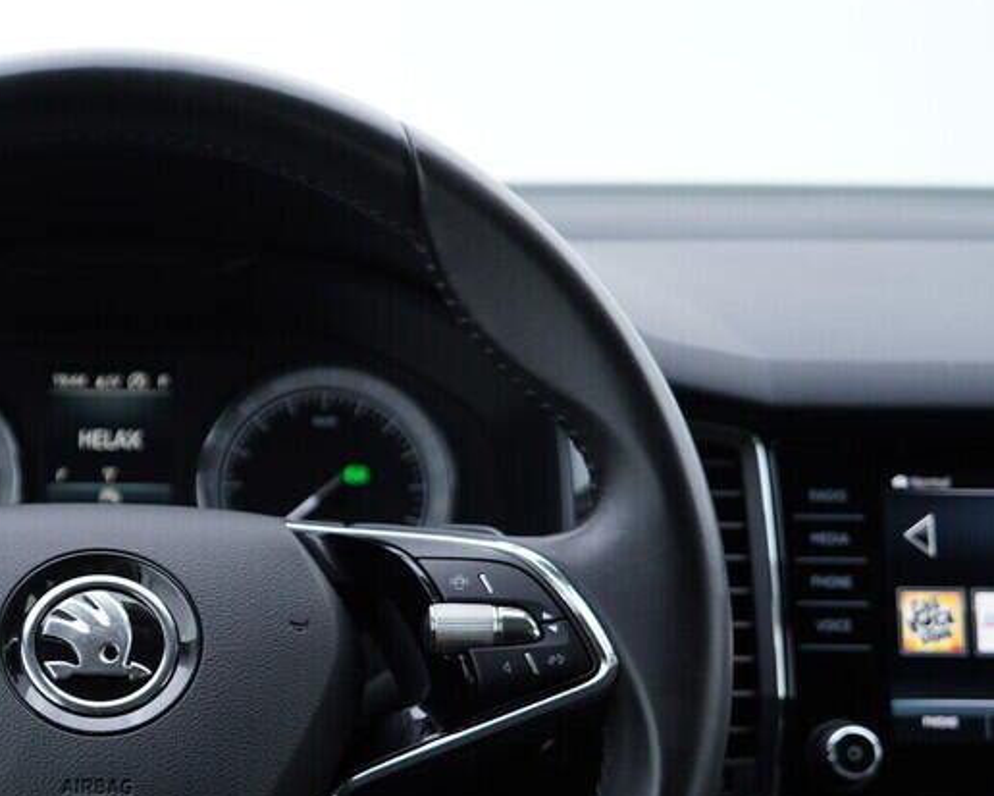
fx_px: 1971
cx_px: 92
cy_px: 633
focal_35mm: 67
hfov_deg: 27.3
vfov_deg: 22.5
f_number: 2.8
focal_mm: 24
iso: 125
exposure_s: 1/40
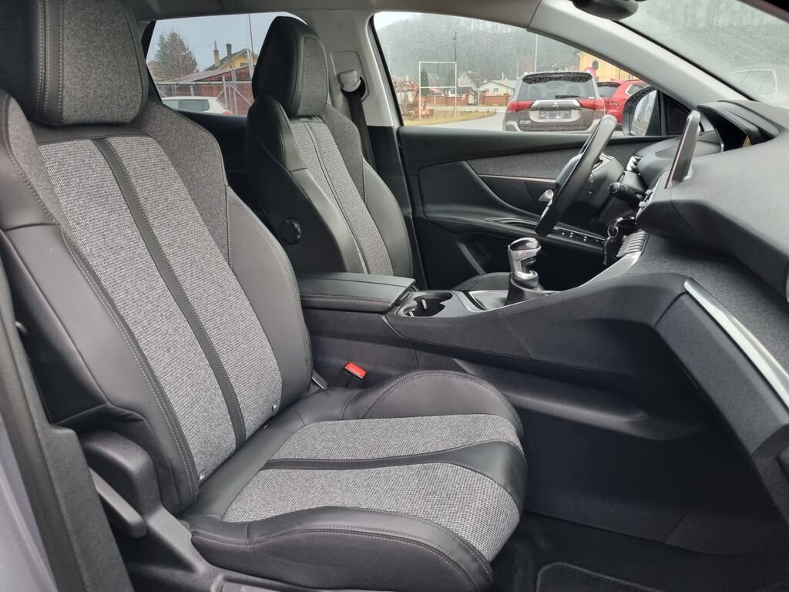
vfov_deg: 53.1
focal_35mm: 26
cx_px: 394
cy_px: 296
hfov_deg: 67.3
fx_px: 593
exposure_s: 1/50
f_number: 1.8
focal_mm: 5.4
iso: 640
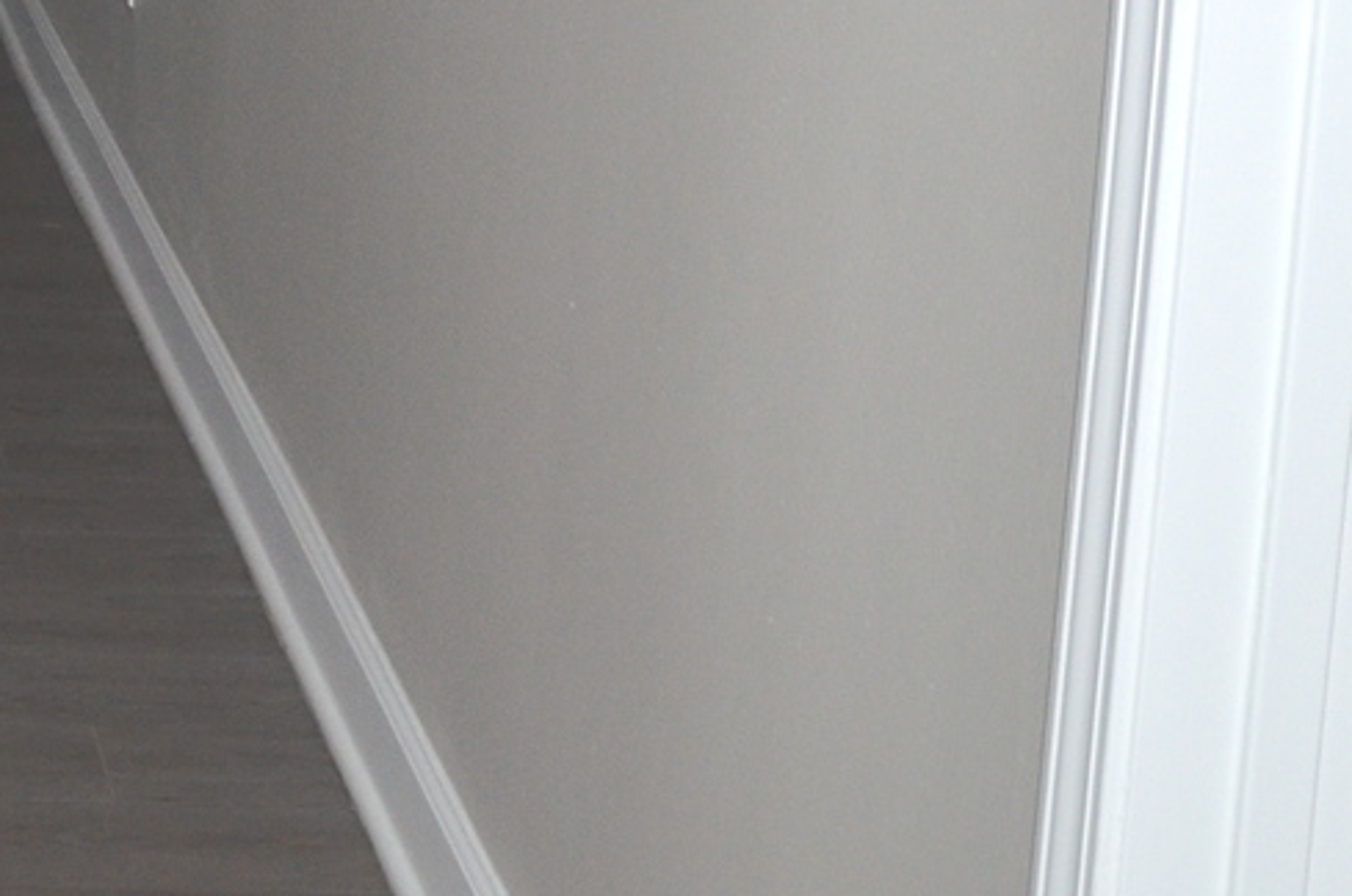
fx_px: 3373
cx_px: -626
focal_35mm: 90
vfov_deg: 14.2
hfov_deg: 19.9
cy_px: -415
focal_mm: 18
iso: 800
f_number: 3.5
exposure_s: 1/60
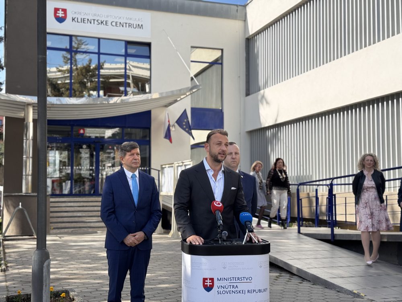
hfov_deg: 39.6
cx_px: 201
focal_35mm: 48
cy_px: 151
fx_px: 558
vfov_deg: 30.3
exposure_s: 1/1984
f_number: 1.78
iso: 64
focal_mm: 6.76
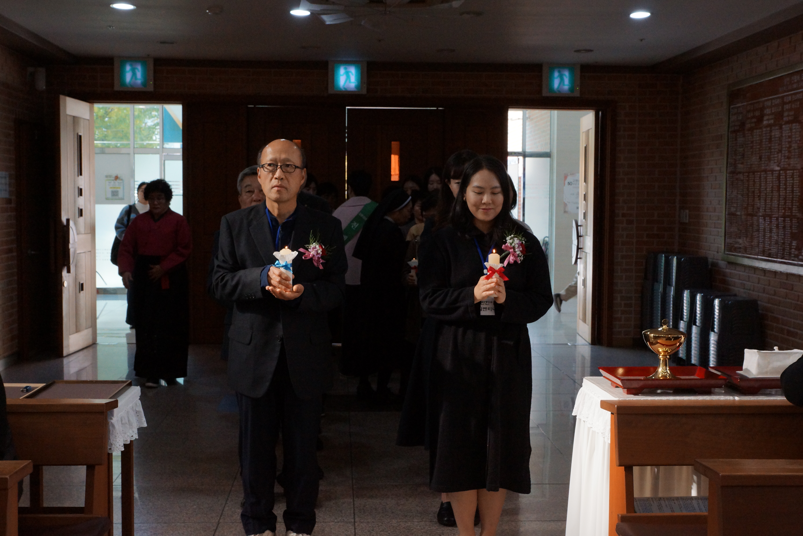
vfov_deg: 29.9
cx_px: 402
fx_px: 1004
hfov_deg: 43.6
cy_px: 268
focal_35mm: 45
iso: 800
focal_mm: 30
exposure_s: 1/125
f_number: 8
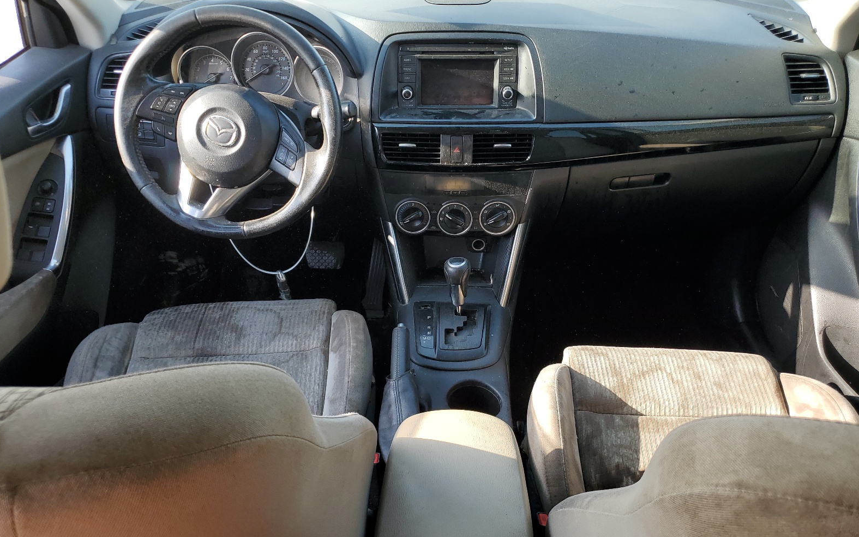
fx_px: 655
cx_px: 432
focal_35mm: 28
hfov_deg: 66.5
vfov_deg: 44.5
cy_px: 292
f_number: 1.5
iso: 50
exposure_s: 1/270
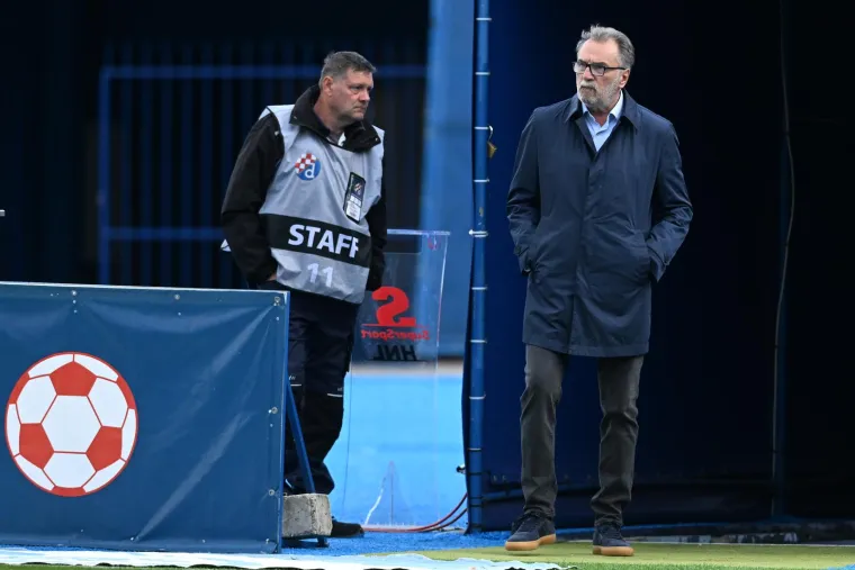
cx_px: 428
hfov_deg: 5.2
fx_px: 9501
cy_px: 285
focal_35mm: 400
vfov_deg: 3.4
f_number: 4
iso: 3200
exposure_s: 1/2000
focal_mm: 400
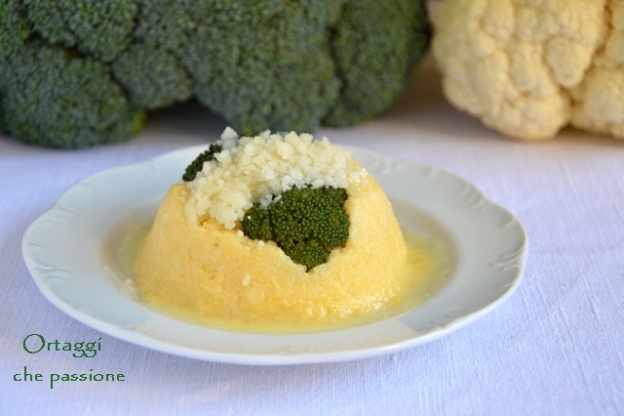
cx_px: 312
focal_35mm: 87
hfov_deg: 23.4
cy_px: 208
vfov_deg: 15.7
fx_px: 1507
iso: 320
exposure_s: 1/125
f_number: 5.6
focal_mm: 58
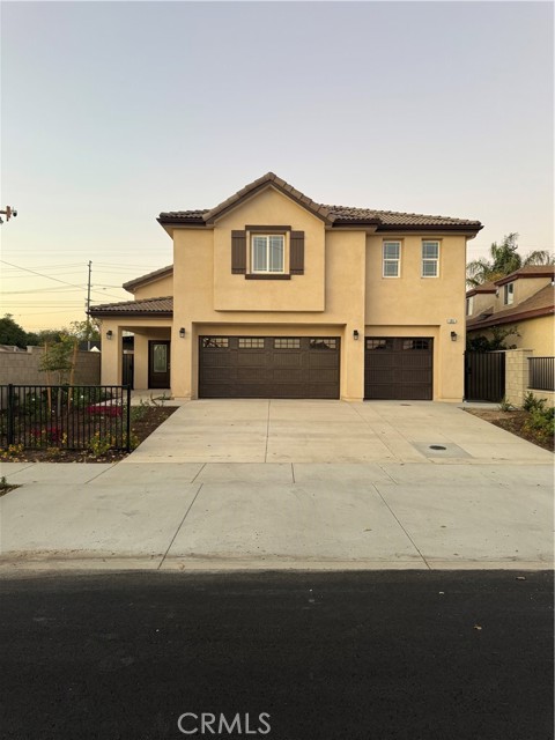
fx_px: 513
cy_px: 370
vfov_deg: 71.6
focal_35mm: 24
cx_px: 278
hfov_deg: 56.8
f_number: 1.78
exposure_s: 1/91
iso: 200
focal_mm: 6.76
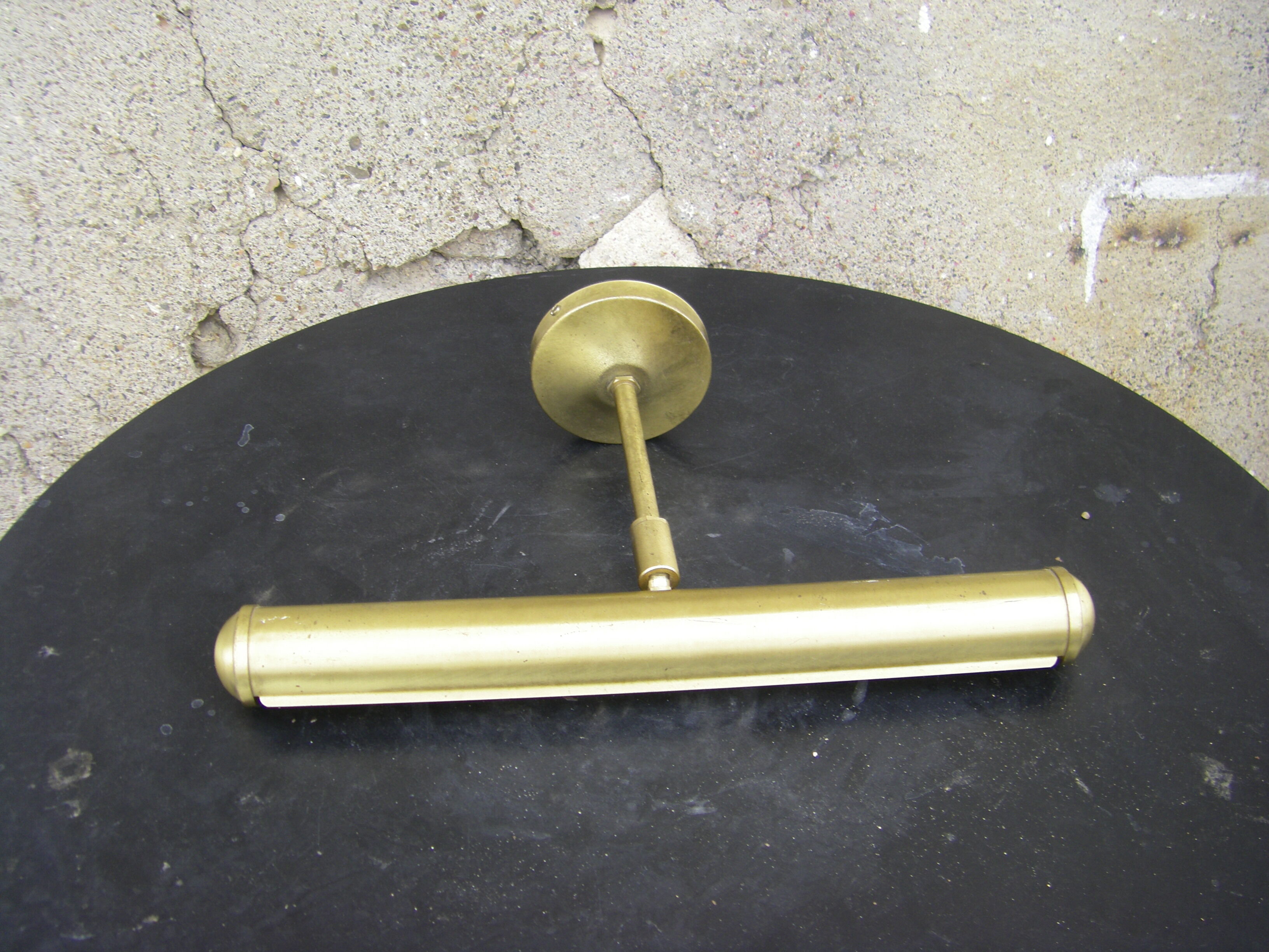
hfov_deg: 49.0
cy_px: 476
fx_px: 1393
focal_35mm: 38
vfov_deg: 37.7
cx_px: 634
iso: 64
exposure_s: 1/80
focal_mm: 6.3
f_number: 3.5
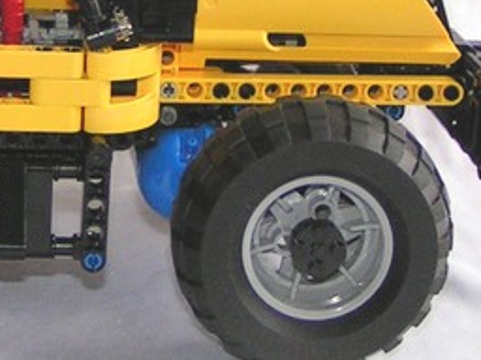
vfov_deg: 15.3
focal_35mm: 95
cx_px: -51
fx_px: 1320
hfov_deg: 19.7
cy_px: 22
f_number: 2.8
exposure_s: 1/40
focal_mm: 5.8
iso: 160
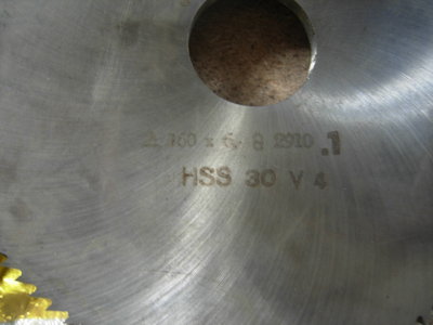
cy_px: 162
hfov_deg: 51.4
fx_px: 450
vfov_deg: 39.7
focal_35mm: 36
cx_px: 216
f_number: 2.7
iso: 50
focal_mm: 7.5
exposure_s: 1/6.5
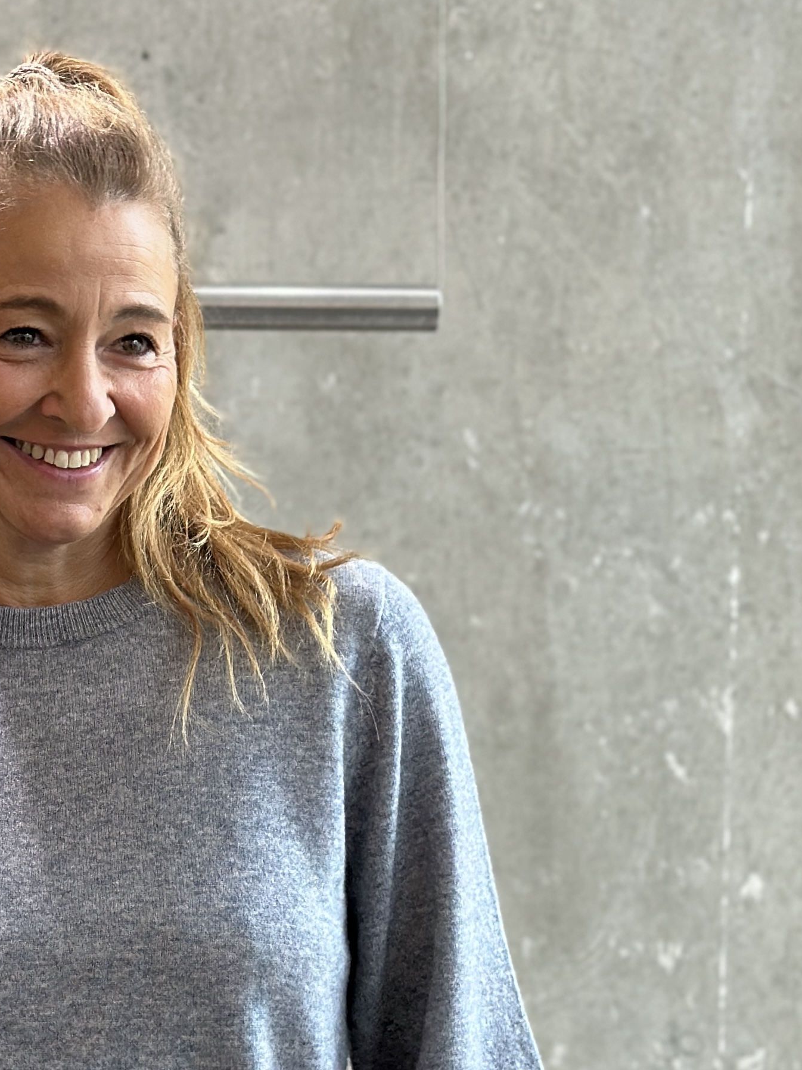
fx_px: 2966
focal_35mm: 96
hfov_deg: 15.2
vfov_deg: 20.2
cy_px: 872
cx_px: 78
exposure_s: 1/100
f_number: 1.78
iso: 160
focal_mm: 6.86
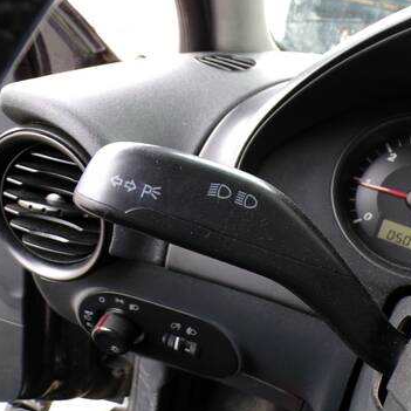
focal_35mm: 29
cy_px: 206
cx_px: 238
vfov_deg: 55.6
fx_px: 390
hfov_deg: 55.4
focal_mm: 4.3
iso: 209
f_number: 3
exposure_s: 1/17
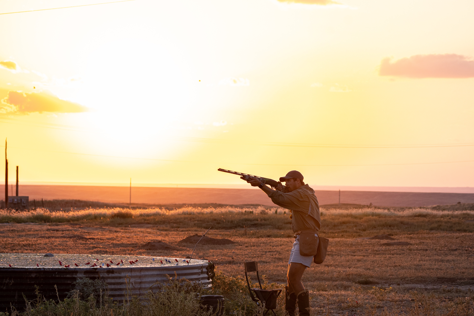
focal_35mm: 150
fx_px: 1975
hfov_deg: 13.7
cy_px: 158
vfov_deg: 9.1
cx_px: 237
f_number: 6.3
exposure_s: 1/400
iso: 800
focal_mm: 100
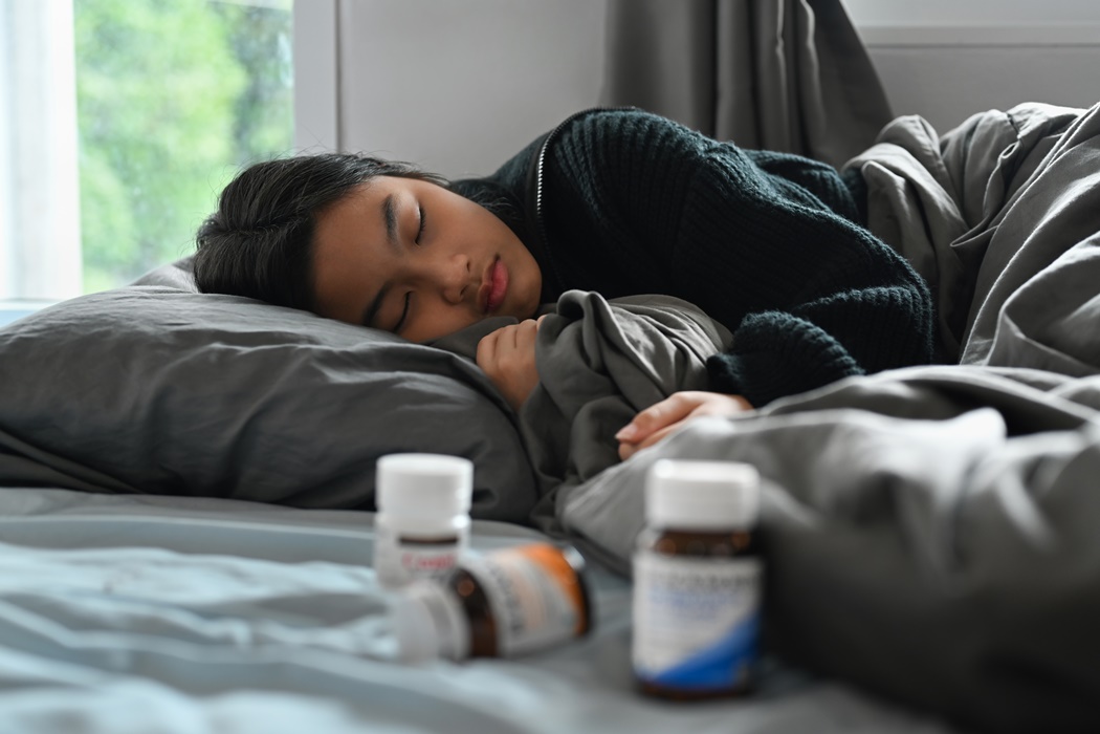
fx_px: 1528
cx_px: 550
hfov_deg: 39.6
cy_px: 367
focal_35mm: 50
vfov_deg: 27.0
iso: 400
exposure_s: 1/200
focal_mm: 50
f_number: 2.8
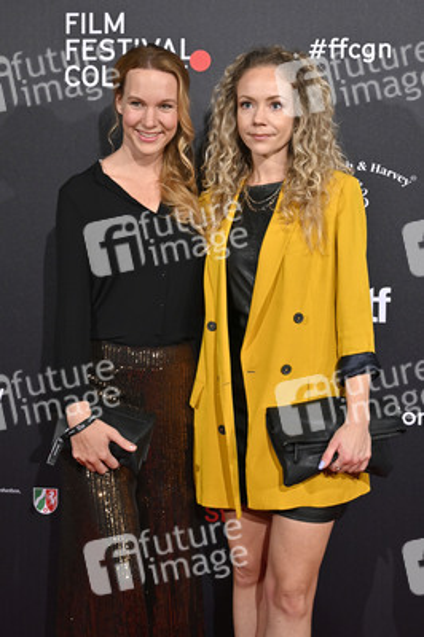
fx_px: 796
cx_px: 212
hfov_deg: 29.8
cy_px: 318
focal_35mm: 45
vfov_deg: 43.6
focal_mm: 45
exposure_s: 1/200
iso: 1000
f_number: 4
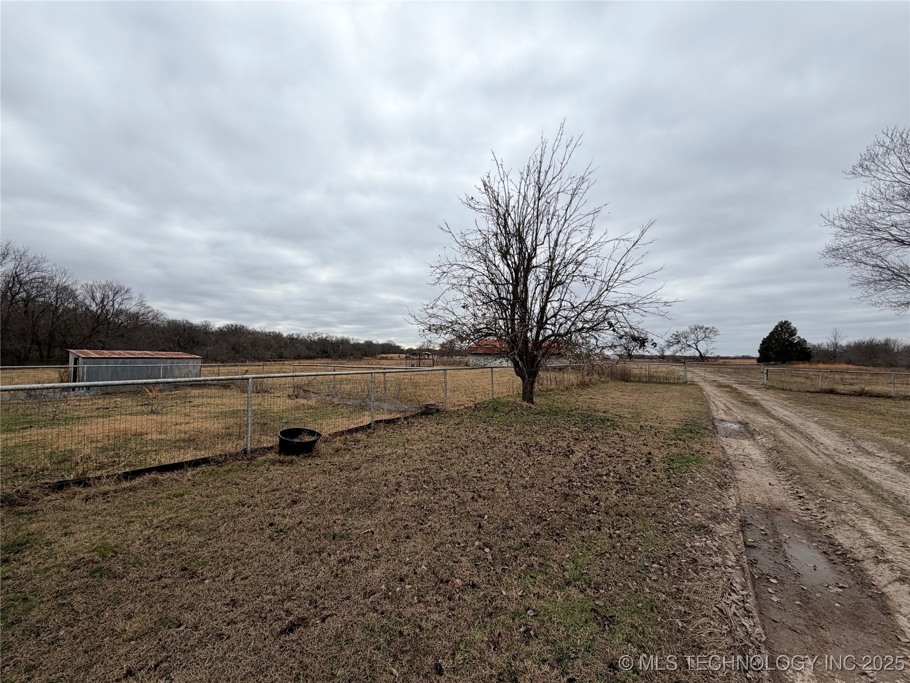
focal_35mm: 14
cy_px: 342
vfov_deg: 85.7
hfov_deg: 102.1
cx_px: 455
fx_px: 368
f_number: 2.2
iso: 20
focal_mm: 2.22
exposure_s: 1/770
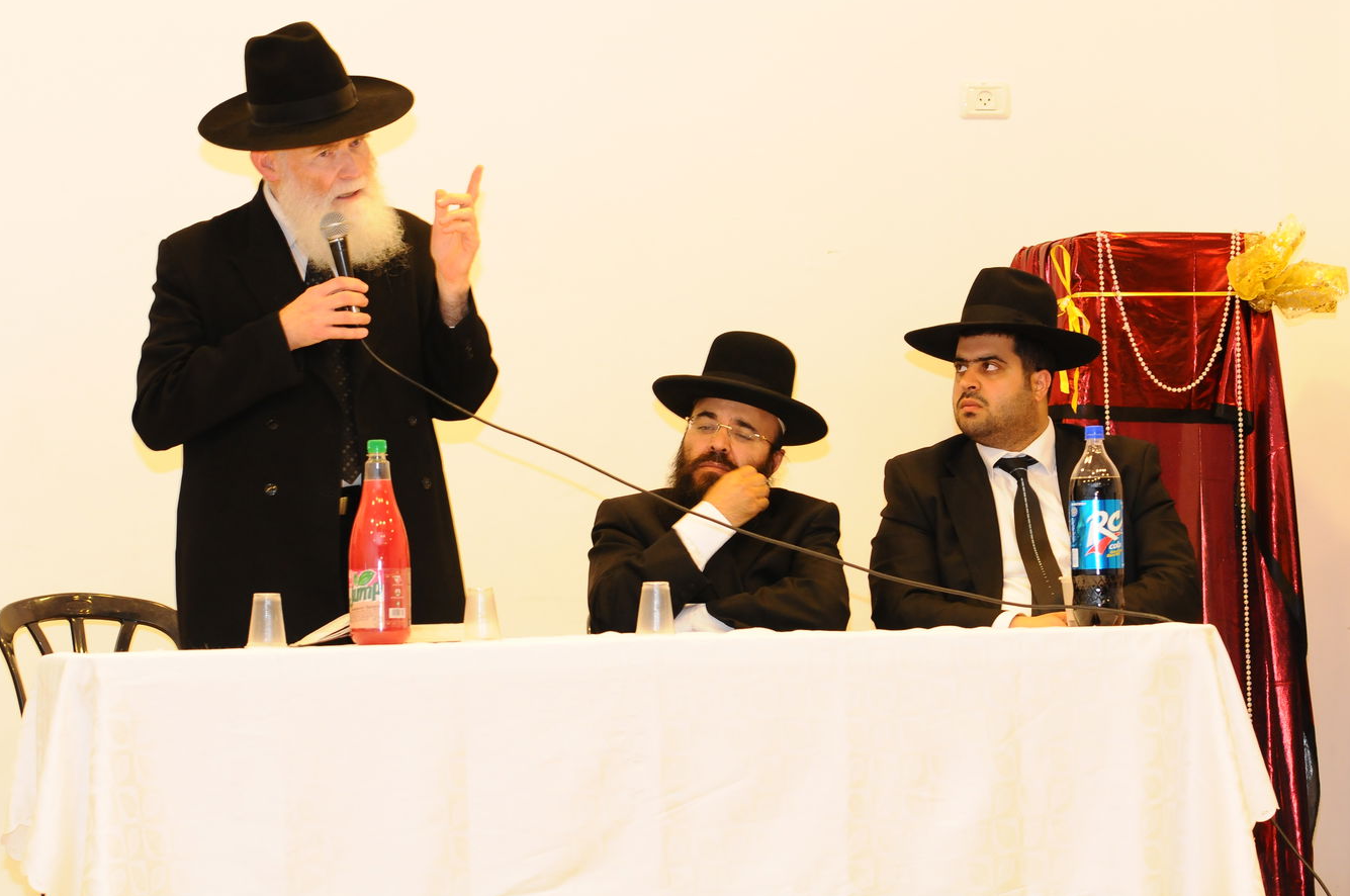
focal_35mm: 129
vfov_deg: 10.6
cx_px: 688
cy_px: 440
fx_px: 4830
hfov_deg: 15.9
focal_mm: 82
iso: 800
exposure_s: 1/60
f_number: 5
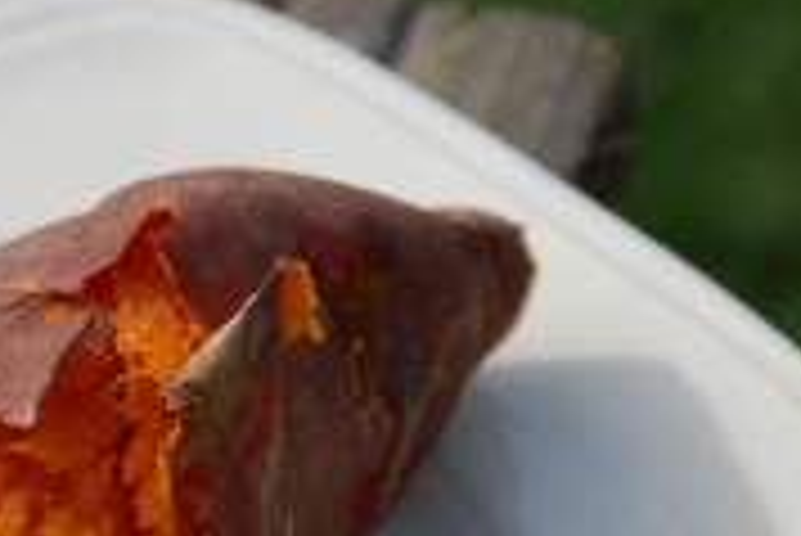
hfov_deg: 2.9
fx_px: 15877
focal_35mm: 713
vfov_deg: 1.9
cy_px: 387
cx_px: -11
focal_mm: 200
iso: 100
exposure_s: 1/200
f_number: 7.1
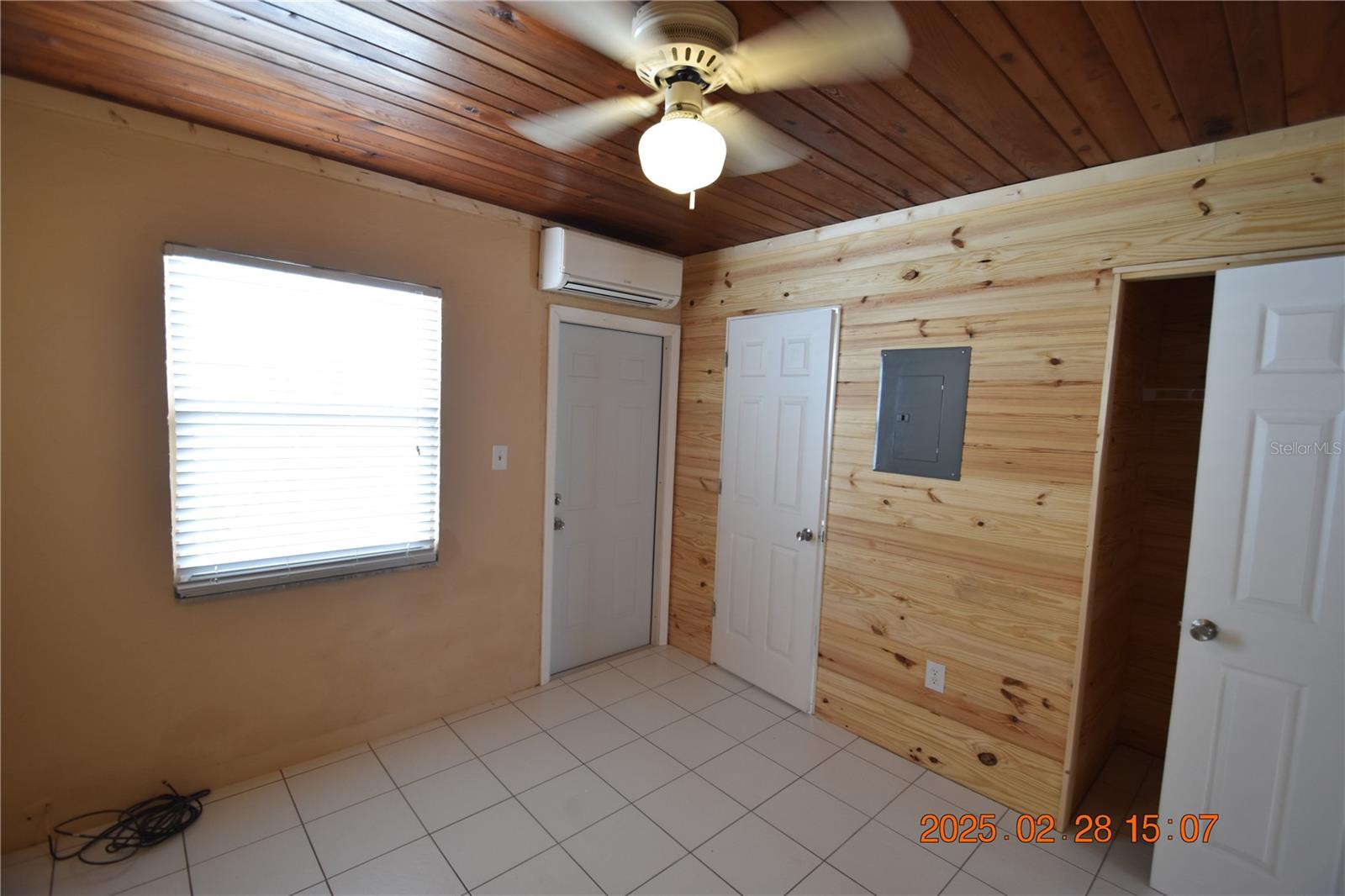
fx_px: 560
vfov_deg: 77.3
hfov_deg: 100.4
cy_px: 448
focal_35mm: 15
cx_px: 672
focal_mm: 10
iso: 400
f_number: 4
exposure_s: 1/60
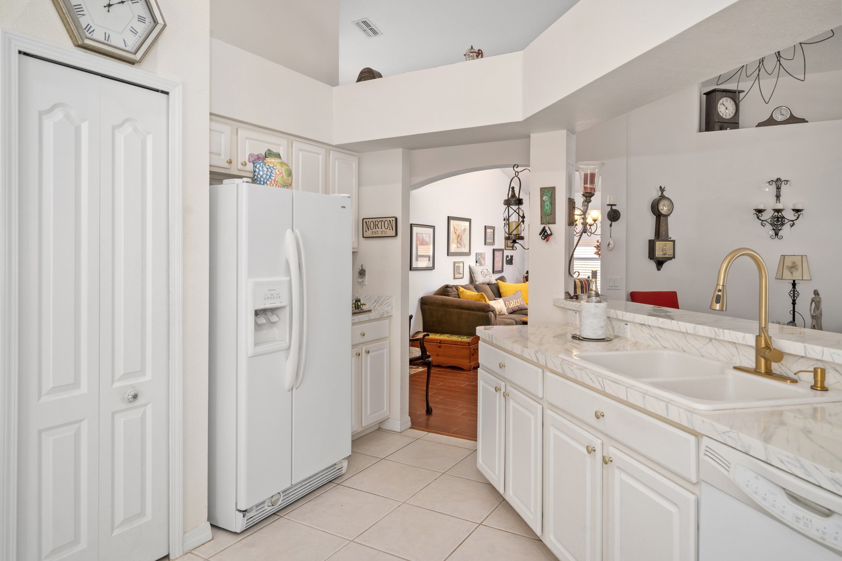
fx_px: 514
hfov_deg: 78.6
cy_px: 280
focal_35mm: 22
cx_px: 421
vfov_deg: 57.2
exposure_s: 1/4
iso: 320
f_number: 8
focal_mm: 22
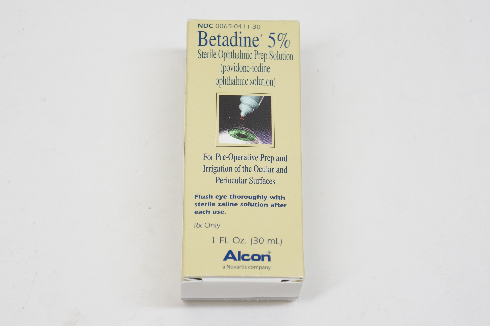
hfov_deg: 26.5
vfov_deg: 17.8
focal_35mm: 76
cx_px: 245
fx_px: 1040
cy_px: 163
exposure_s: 1/125
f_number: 7.1
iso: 800
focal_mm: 51
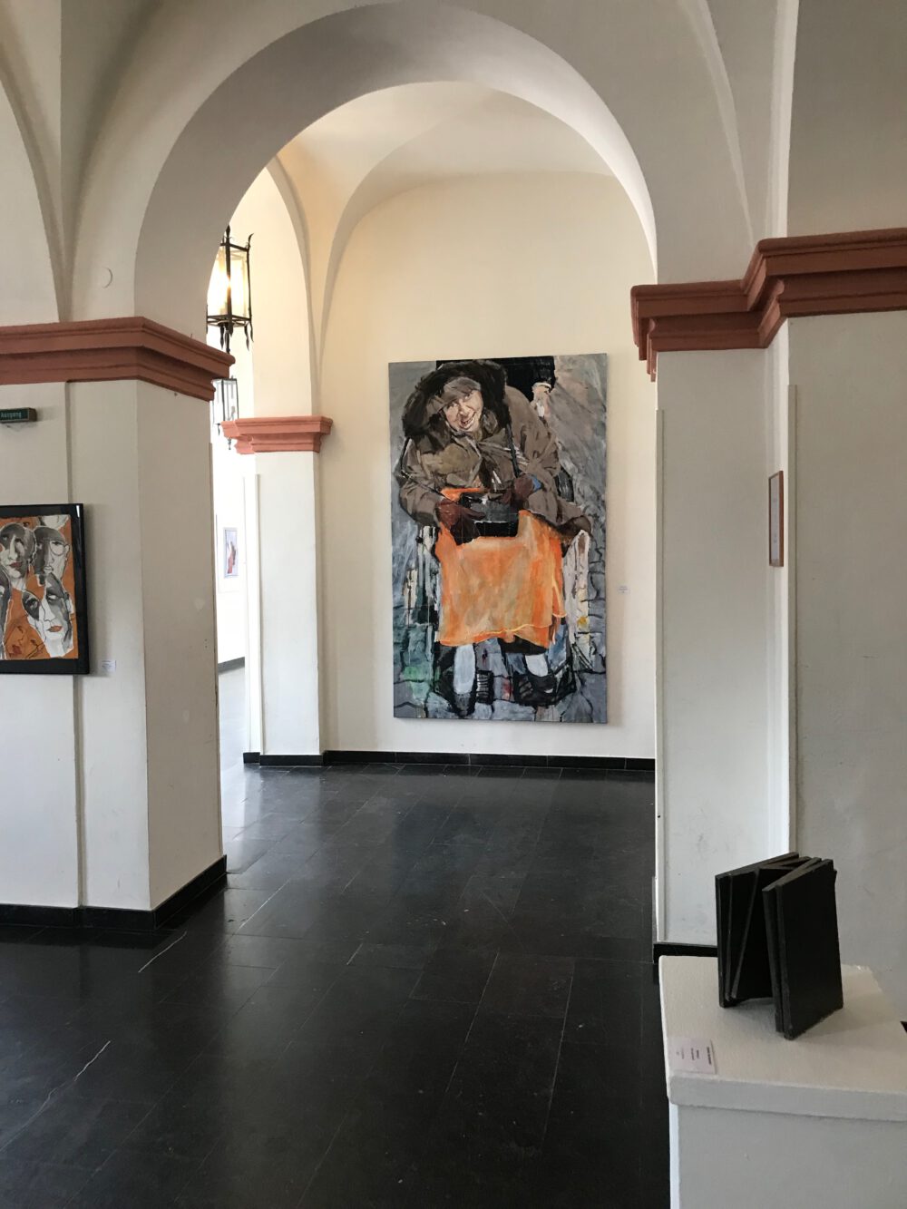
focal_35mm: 28
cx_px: 454
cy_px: 604
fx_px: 978
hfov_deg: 49.8
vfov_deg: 63.4
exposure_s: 1/25
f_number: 1.8
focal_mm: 3.99
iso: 32
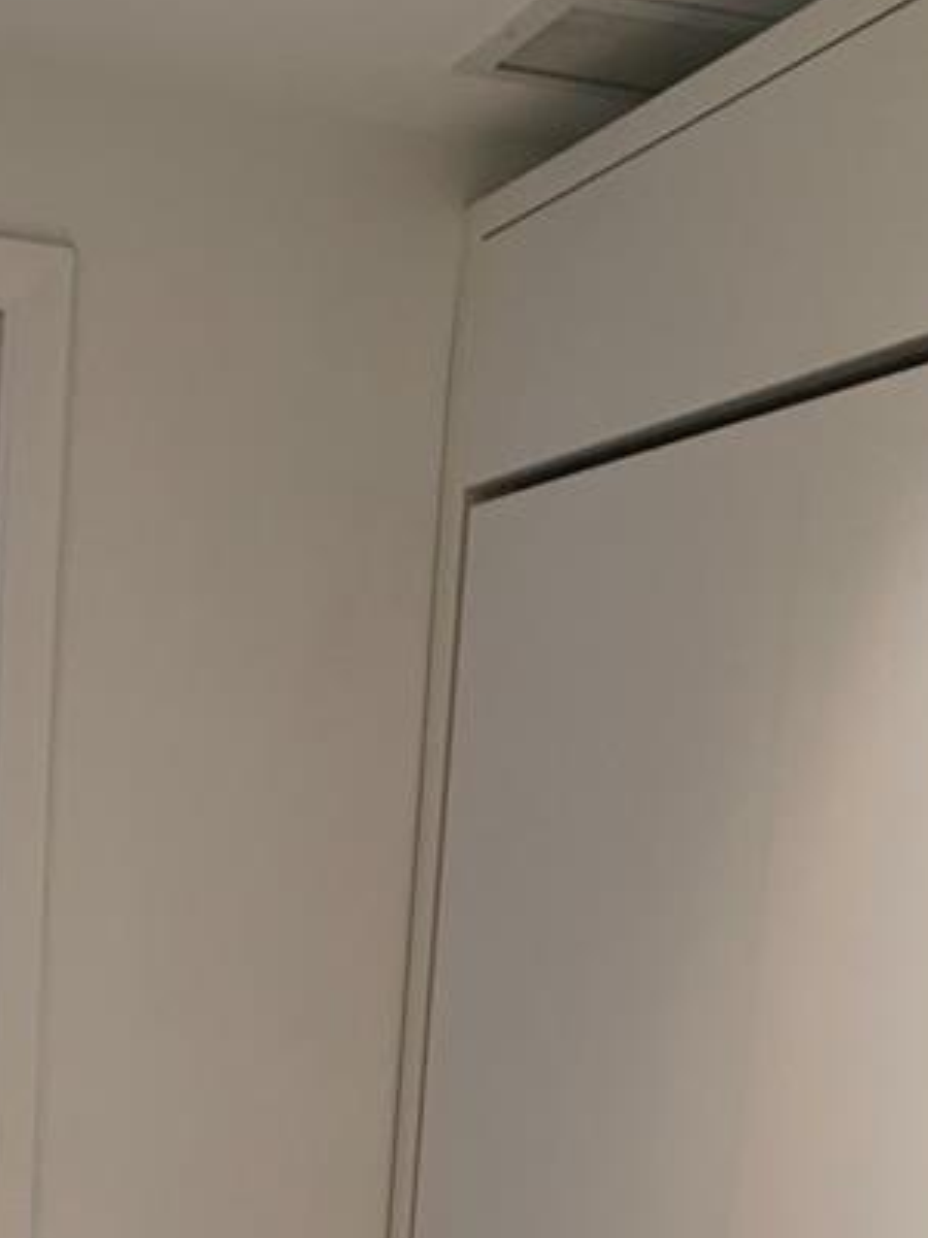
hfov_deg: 18.9
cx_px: 334
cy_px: 1560
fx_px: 2788
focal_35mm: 78
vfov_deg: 22.6
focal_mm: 4.25
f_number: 1.8
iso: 100
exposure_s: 1/60
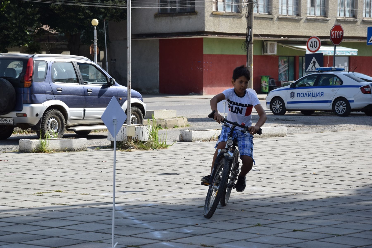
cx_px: 186
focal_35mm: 120
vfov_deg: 11.4
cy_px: 124
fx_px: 1240
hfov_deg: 17.1
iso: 200
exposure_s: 1/320
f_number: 9
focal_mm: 80
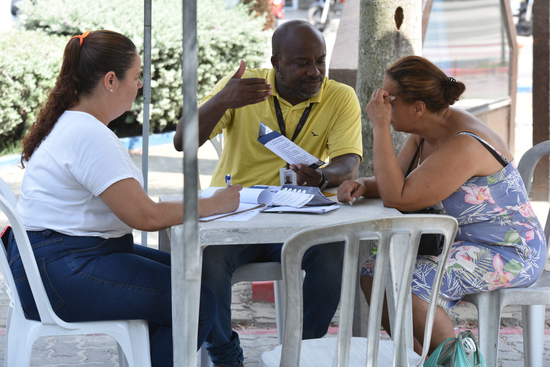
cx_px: 275
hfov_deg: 19.4
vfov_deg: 13.1
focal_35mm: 105
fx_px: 1605
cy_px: 184
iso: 200
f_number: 6.3
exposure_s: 1/160
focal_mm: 105
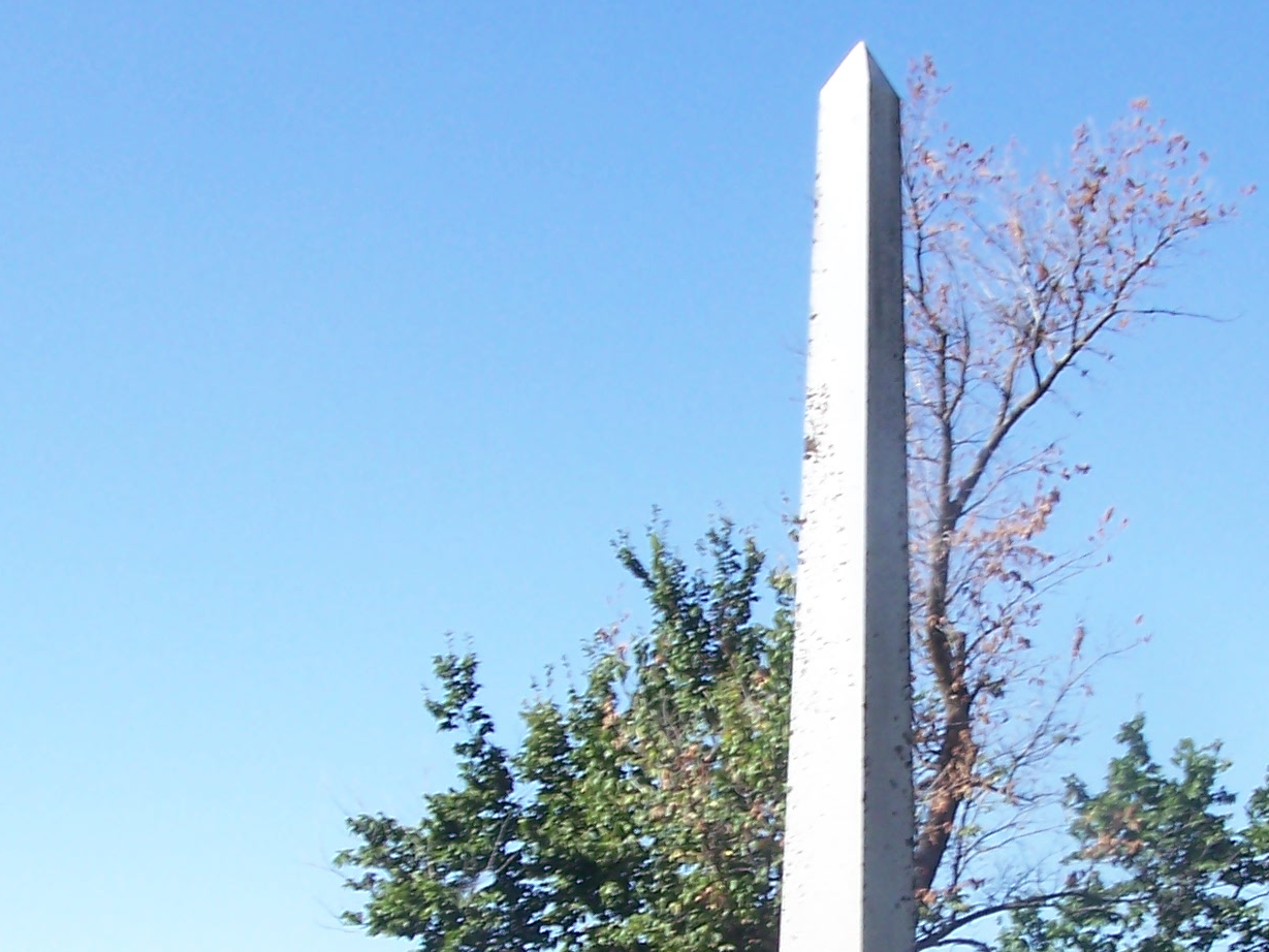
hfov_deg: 20.5
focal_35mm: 95
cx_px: 947
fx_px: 3483
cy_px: 791
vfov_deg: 15.4
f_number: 4
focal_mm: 6.3
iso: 64
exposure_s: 1/250
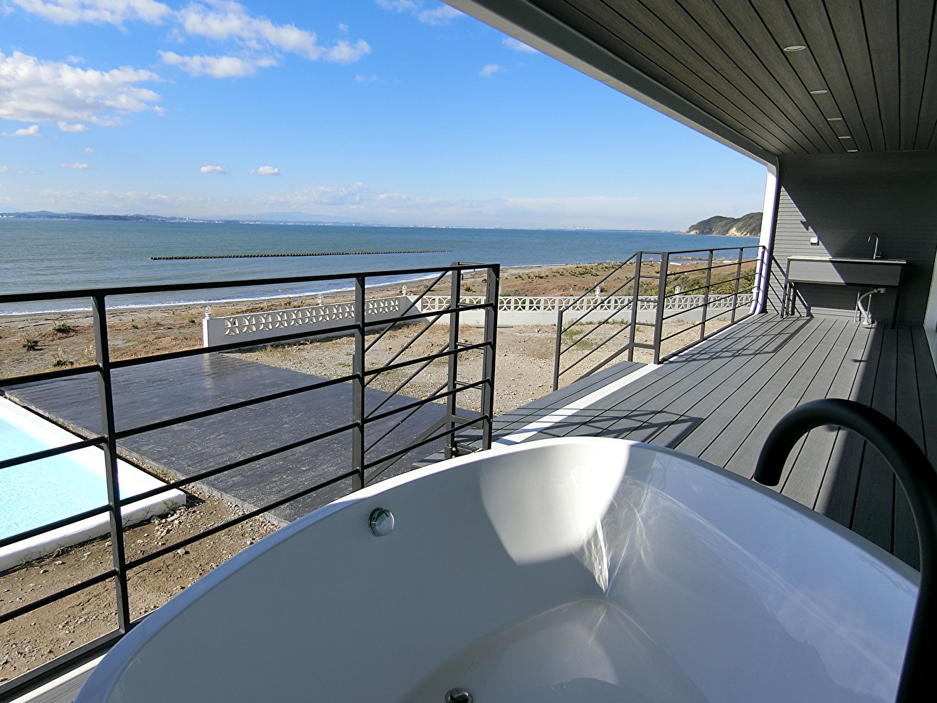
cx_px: 421
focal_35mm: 22
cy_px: 348
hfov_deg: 76.2
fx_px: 596
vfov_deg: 61.1
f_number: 6.9
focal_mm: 4.06
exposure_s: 1/250
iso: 80
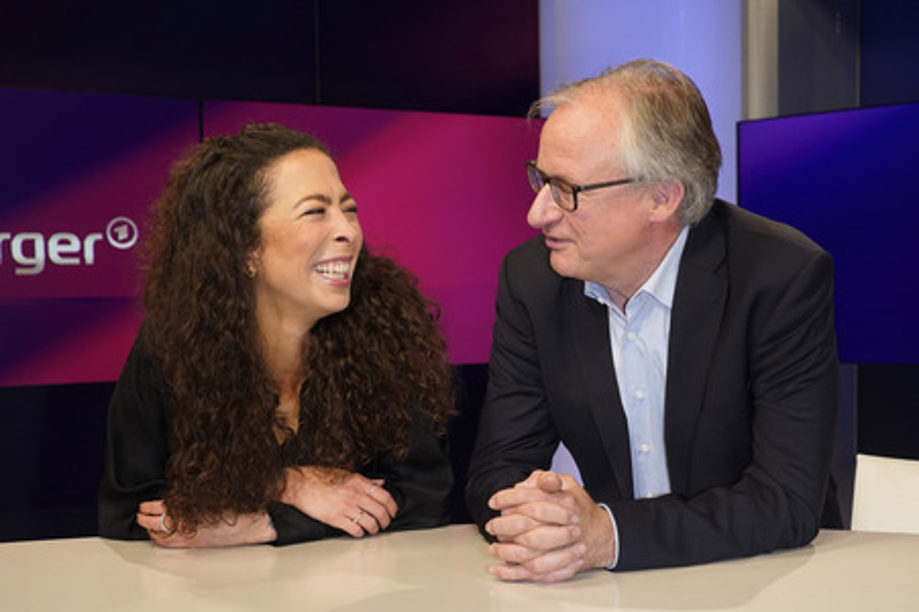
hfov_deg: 49.6
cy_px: 306
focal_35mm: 39
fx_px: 995
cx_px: 460
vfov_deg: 34.2
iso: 2000
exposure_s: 1/160
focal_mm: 39
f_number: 5.6
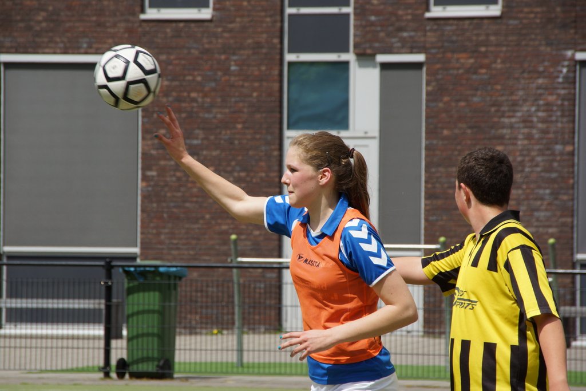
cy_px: 196
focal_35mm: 240
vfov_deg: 5.7
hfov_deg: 8.6
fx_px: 3907
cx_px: 293
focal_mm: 160
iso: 200
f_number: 10
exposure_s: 1/640
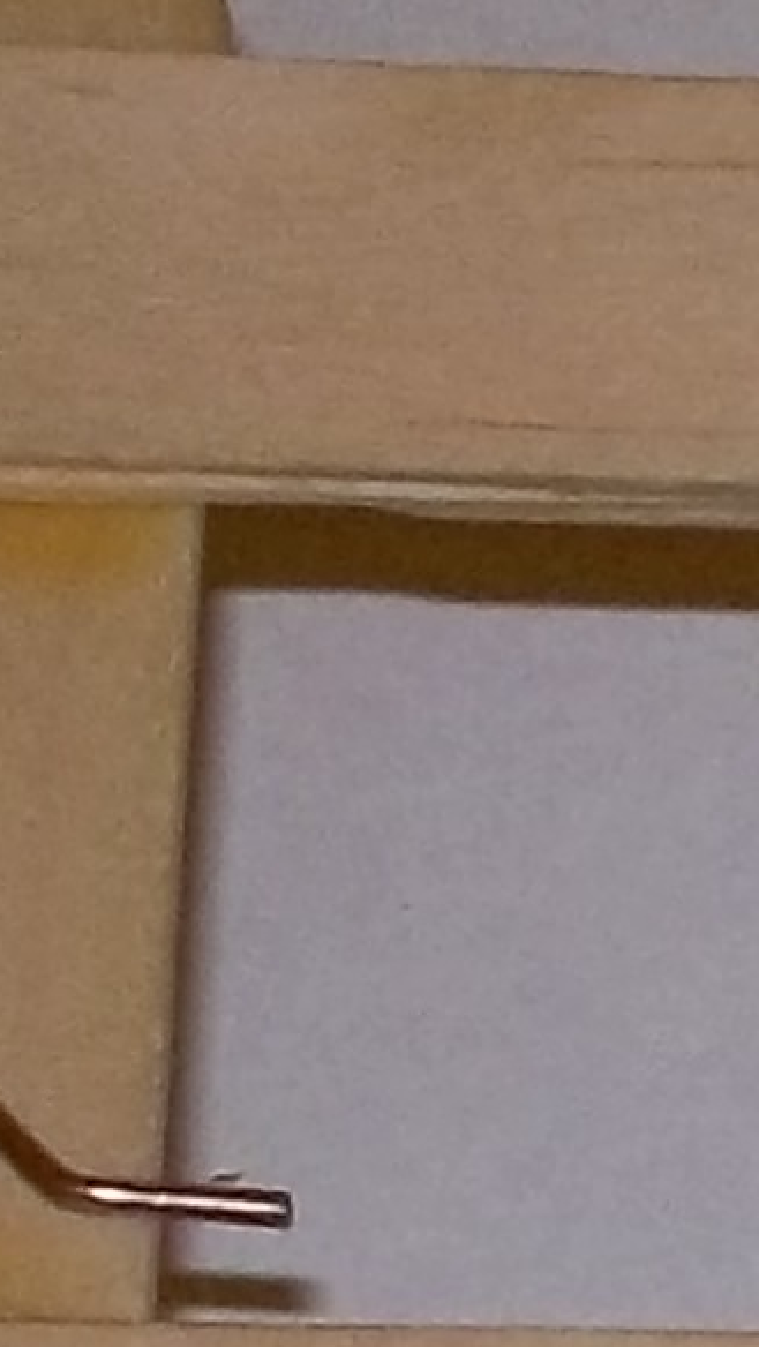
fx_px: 7040
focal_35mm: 197
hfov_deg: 5.7
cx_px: 2300
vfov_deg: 10.6
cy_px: 1827
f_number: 3.3
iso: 160
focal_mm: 4.1
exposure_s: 1/30
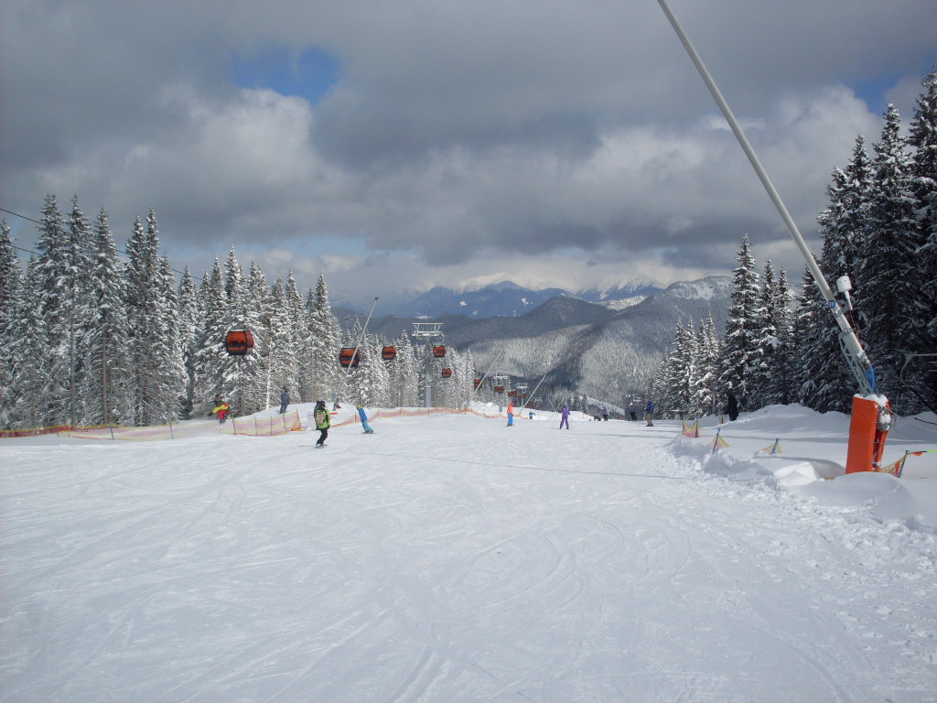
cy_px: 352
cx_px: 468
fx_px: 1029
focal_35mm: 38
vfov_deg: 37.7
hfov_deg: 49.0
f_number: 8.4
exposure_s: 1/750
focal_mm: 6.3
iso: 80
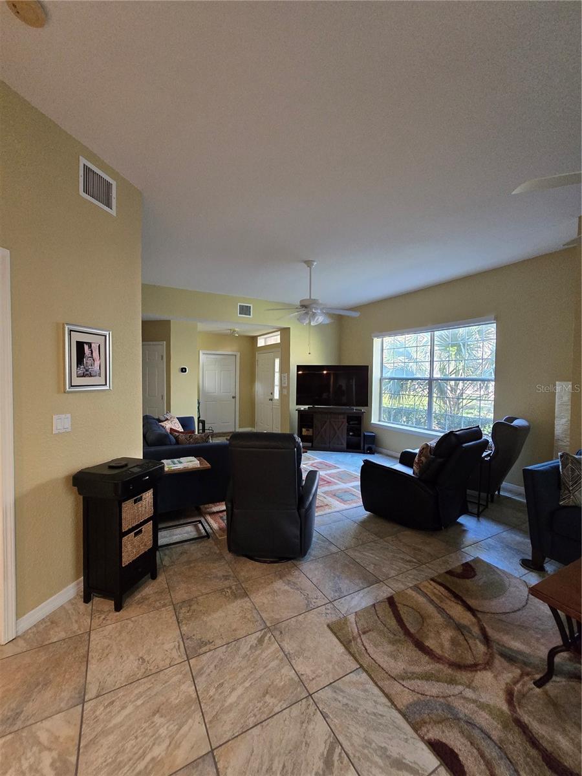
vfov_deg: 106.2
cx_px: 291
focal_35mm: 13
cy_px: 388
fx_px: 291
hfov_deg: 89.9
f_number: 2.2
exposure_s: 1/60
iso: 640
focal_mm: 2.2
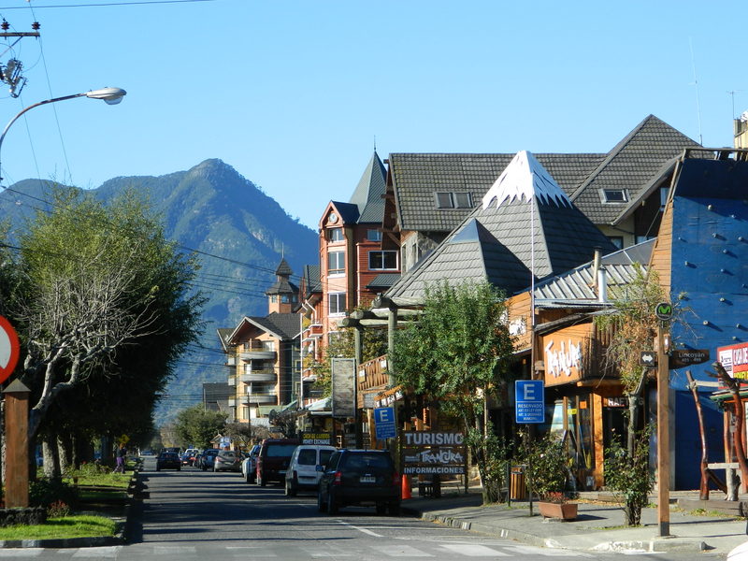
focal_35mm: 103
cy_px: 280
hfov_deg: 19.1
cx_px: 374
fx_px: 2226
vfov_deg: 14.4
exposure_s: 1/250
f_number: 4.5
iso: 80
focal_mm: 18.6
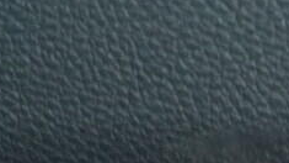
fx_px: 1770
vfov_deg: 5.1
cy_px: 431
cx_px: 651
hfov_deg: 8.6
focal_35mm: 231
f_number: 2.8
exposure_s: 1/40
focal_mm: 24
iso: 2500
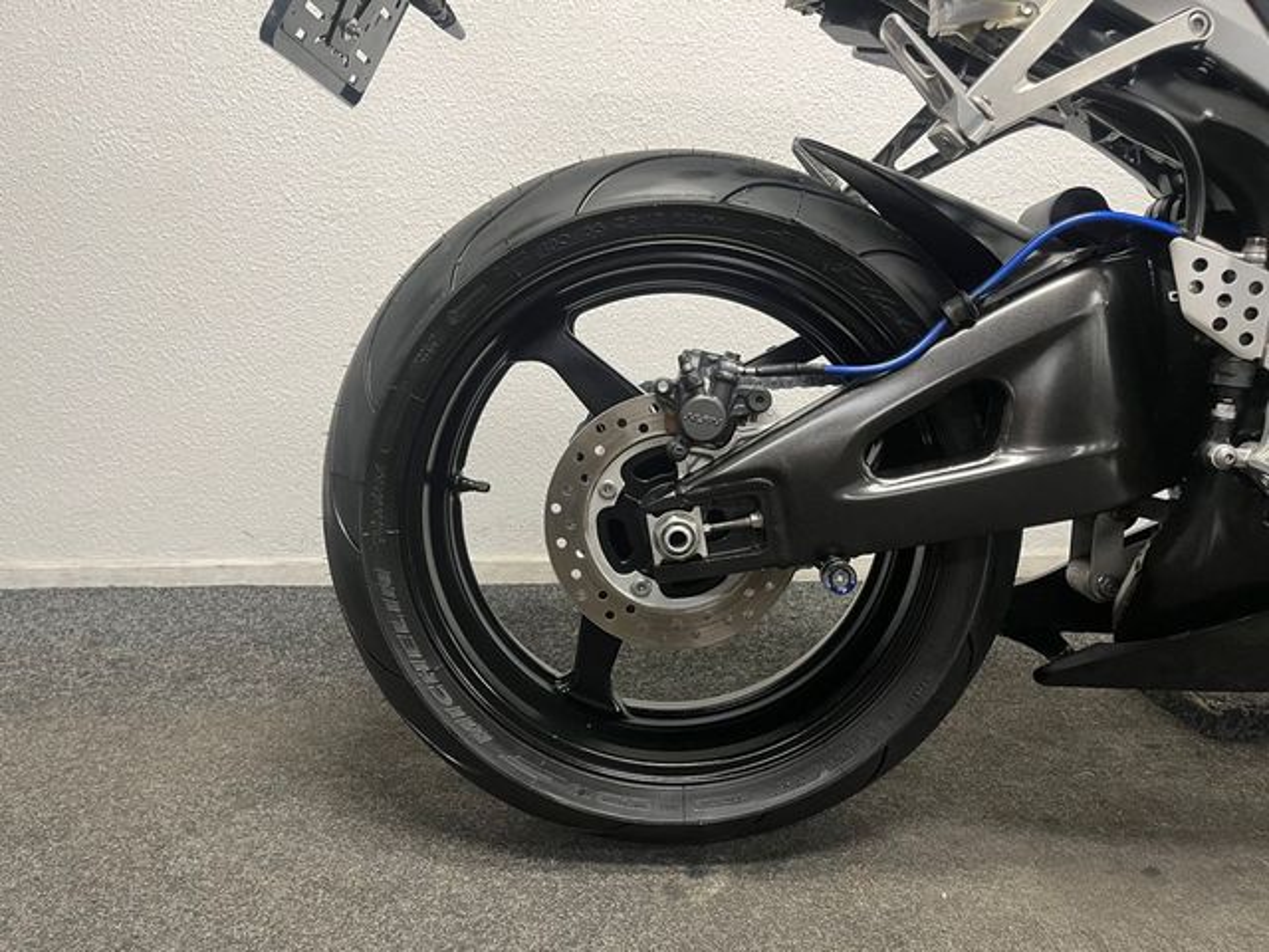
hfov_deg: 67.3
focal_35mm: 26
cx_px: 634
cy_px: 476
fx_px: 953
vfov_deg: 53.1
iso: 160
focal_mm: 5.1
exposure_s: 1/50
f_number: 1.6
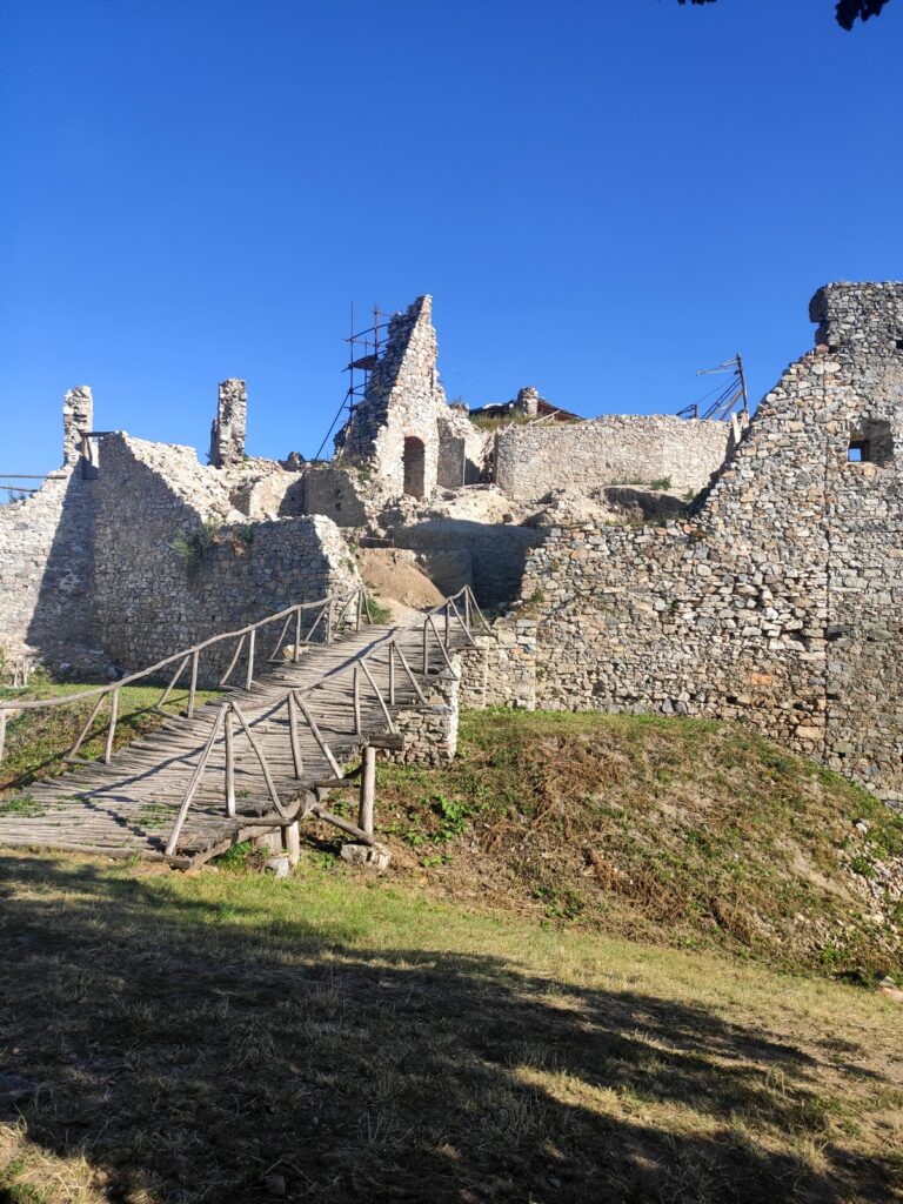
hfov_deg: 54.9
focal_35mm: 25
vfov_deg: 69.4
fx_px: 870
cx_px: 452
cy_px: 602
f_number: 1.79
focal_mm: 4.74
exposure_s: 1/1081
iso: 112
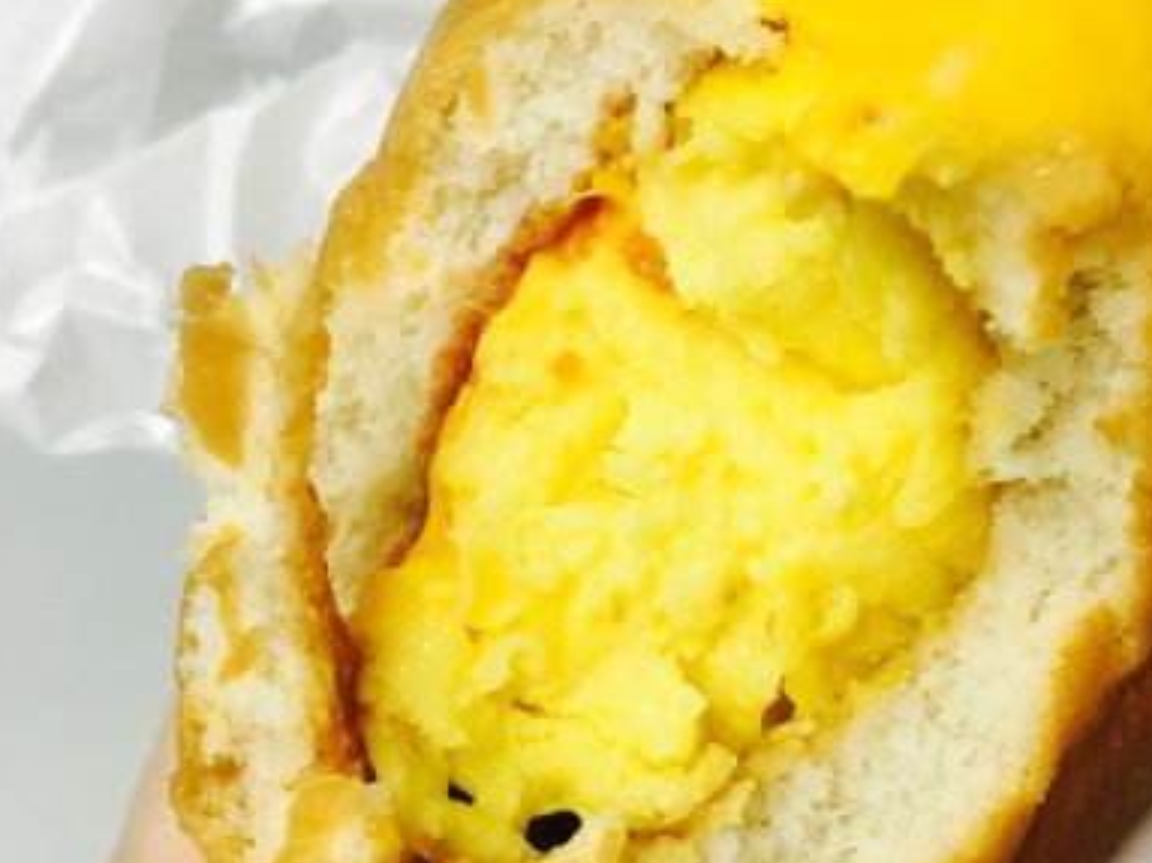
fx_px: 1763
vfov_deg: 27.5
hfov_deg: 36.1
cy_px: 474
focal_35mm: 53
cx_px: 635
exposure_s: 1/33
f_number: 2.2
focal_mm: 4.15
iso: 80
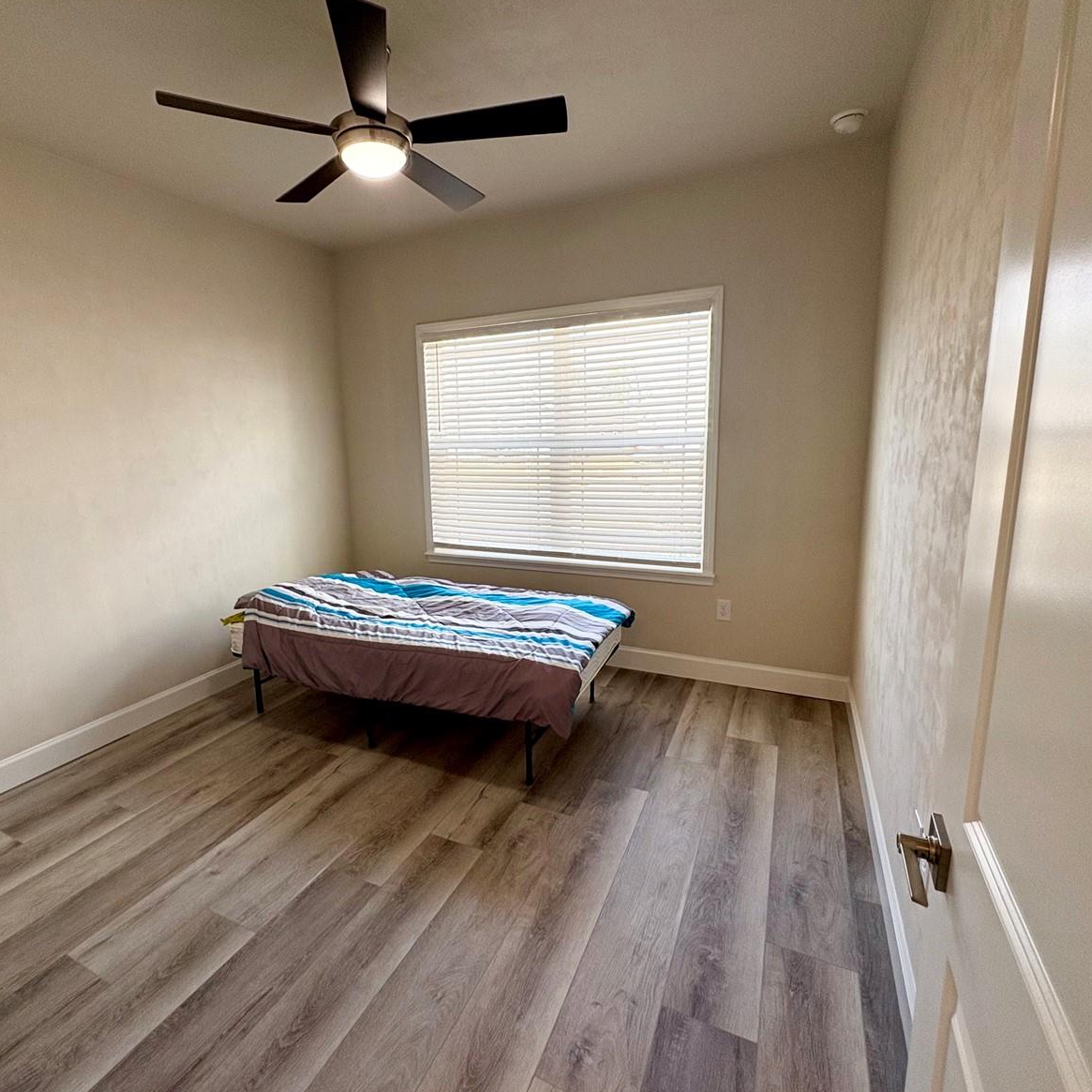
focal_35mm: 17
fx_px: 607
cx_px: 482
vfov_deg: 84.0
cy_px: 542
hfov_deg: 83.6
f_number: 2.2
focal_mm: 2.22
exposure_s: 1/131
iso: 80
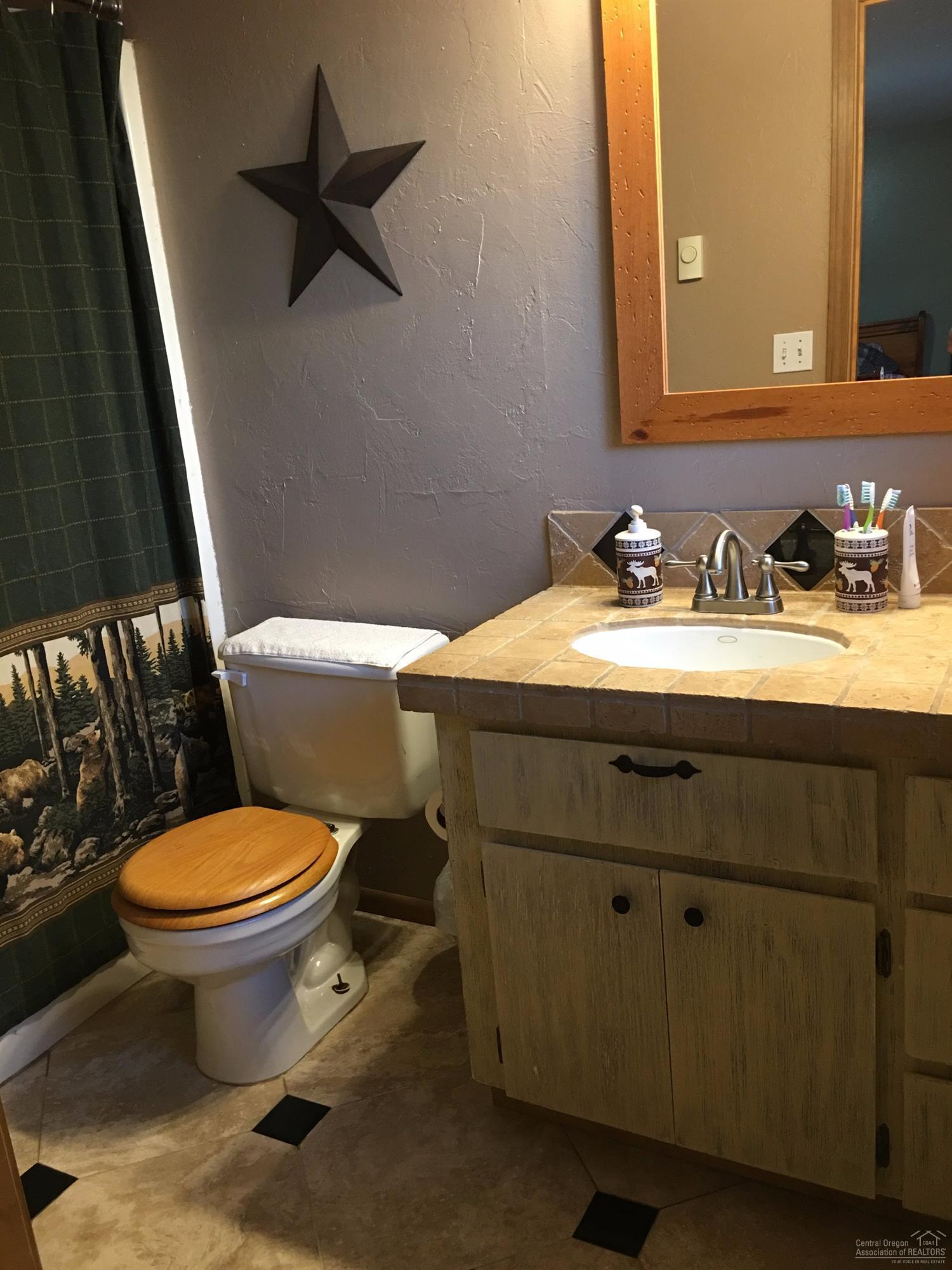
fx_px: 1063
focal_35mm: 29
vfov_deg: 61.7
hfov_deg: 48.2
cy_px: 635
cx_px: 476
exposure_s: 1/15
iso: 64
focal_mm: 4.15
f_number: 2.2
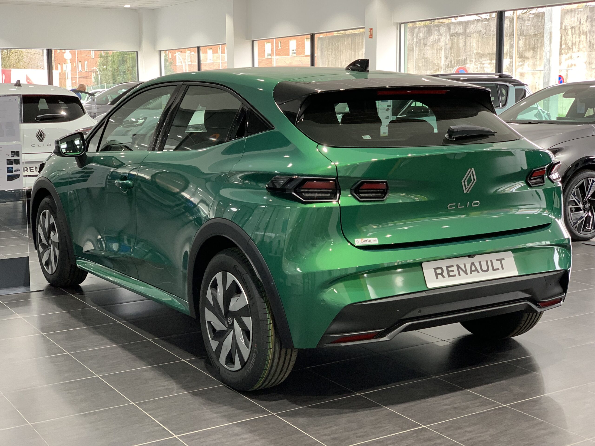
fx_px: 894
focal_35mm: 52
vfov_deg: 28.0
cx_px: 298
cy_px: 223
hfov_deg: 36.8
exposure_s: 1/50
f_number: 2.4
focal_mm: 6
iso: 125
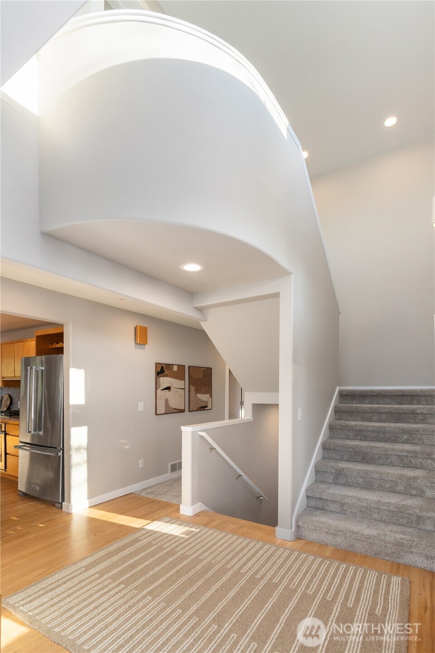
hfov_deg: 73.7
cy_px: 326
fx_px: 290
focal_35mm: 16
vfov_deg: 96.7
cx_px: 218
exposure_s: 1/30
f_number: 9
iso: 320
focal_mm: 16
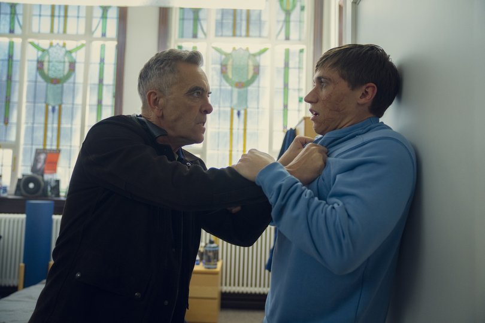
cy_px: 162
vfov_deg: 43.6
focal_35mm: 30
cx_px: 242
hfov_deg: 61.9
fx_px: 404
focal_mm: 30
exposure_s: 1/640
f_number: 2.8
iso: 4000
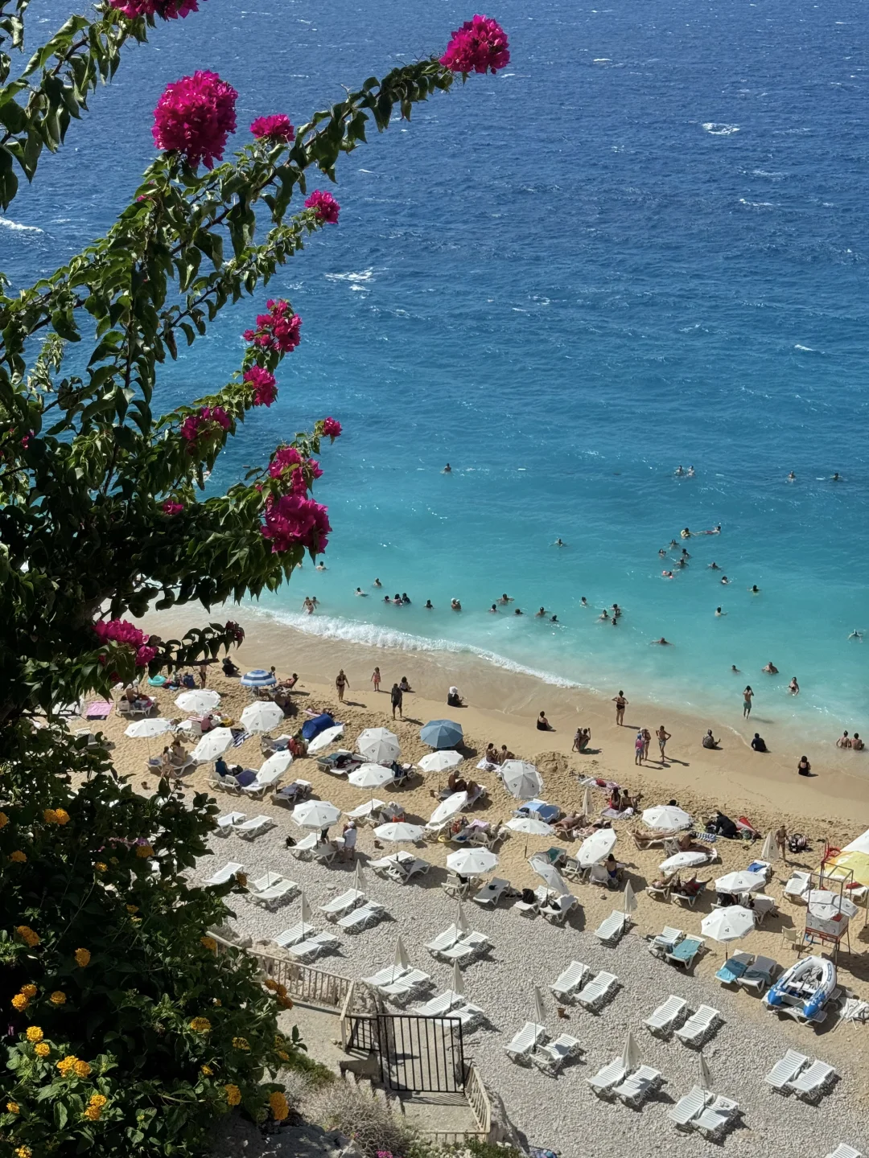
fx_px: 1607
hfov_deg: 30.3
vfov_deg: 39.7
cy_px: 579
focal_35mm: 48
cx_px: 434
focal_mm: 6.76
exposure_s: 1/7937
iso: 64
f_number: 1.78
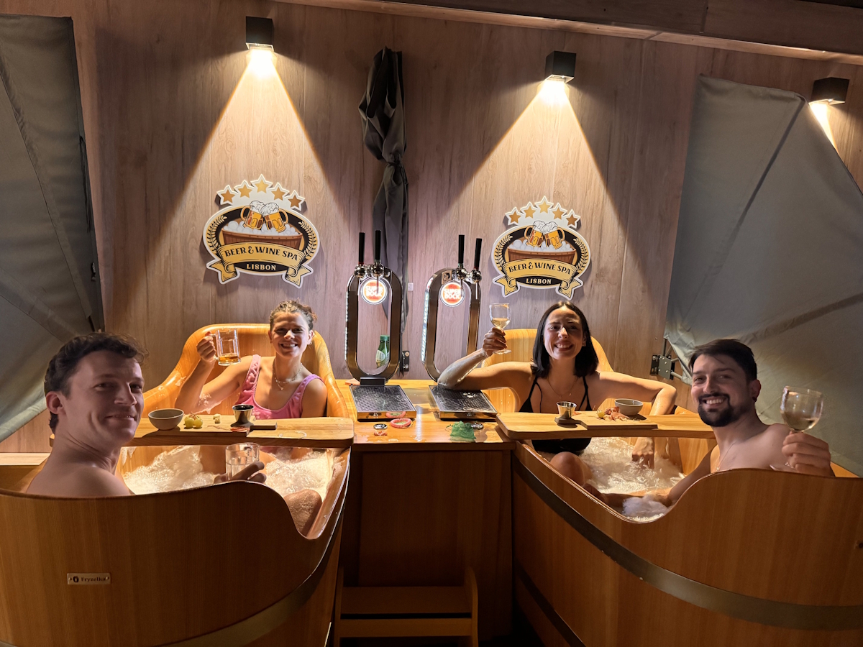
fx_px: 598
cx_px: 432
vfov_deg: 56.8
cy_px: 324
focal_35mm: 24
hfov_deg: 71.6
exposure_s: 1/25
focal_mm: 6.76
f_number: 1.78
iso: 800
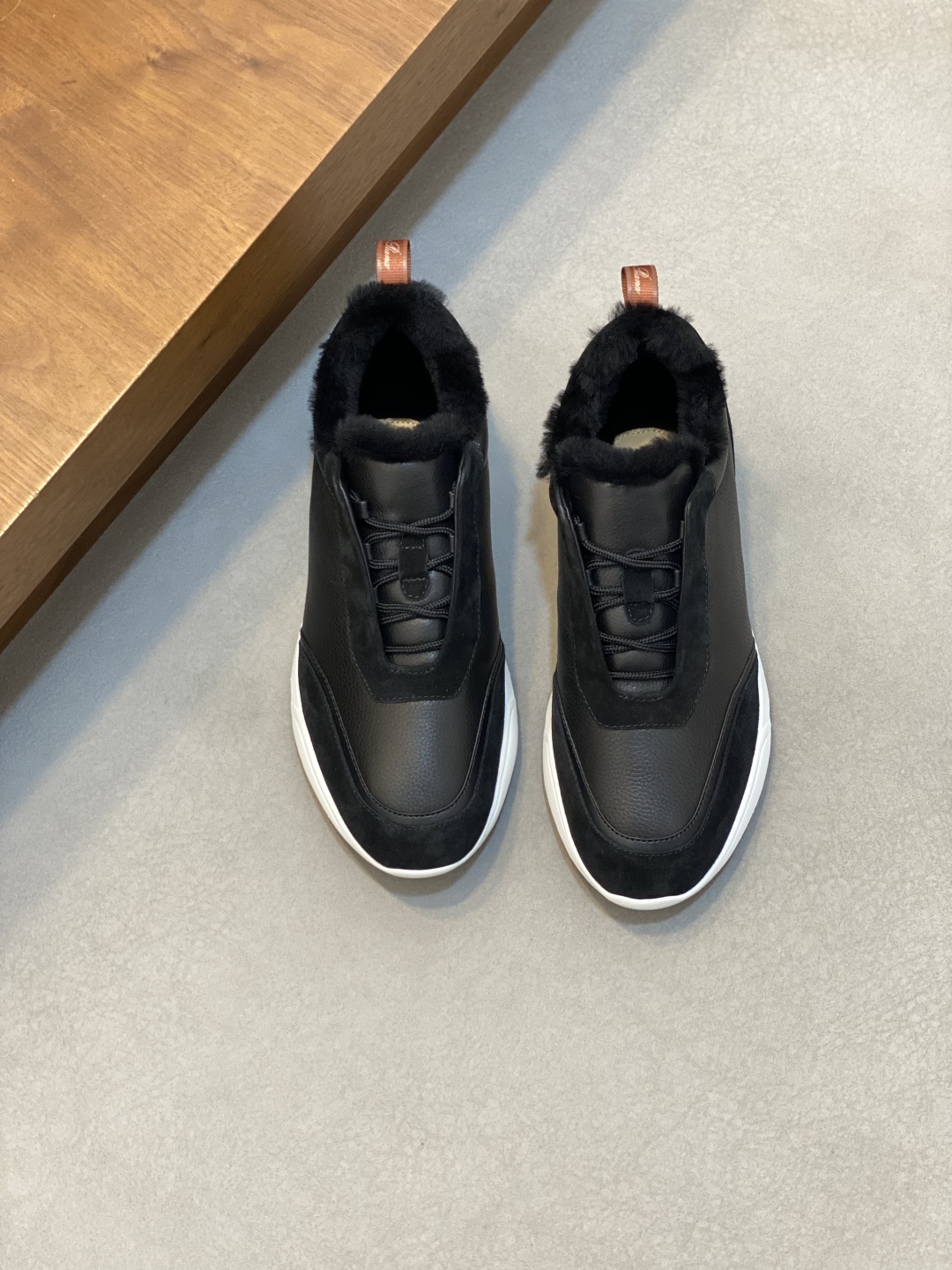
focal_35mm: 52
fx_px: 1907
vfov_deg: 36.8
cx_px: 476
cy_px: 635
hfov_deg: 28.0
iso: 125
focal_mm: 6
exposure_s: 1/50
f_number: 2
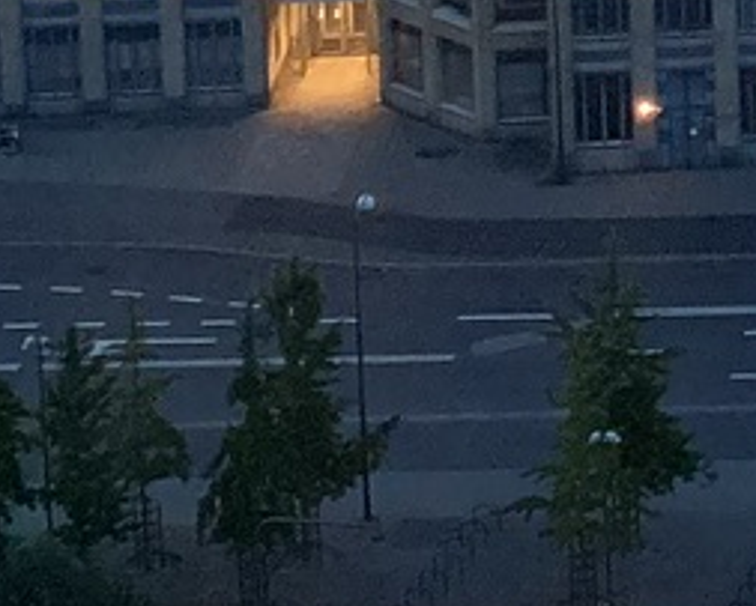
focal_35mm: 153
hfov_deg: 12.0
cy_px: -791
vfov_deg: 9.2
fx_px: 3427
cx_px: 1130
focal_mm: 3.3
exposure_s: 1/50
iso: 160
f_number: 2.4
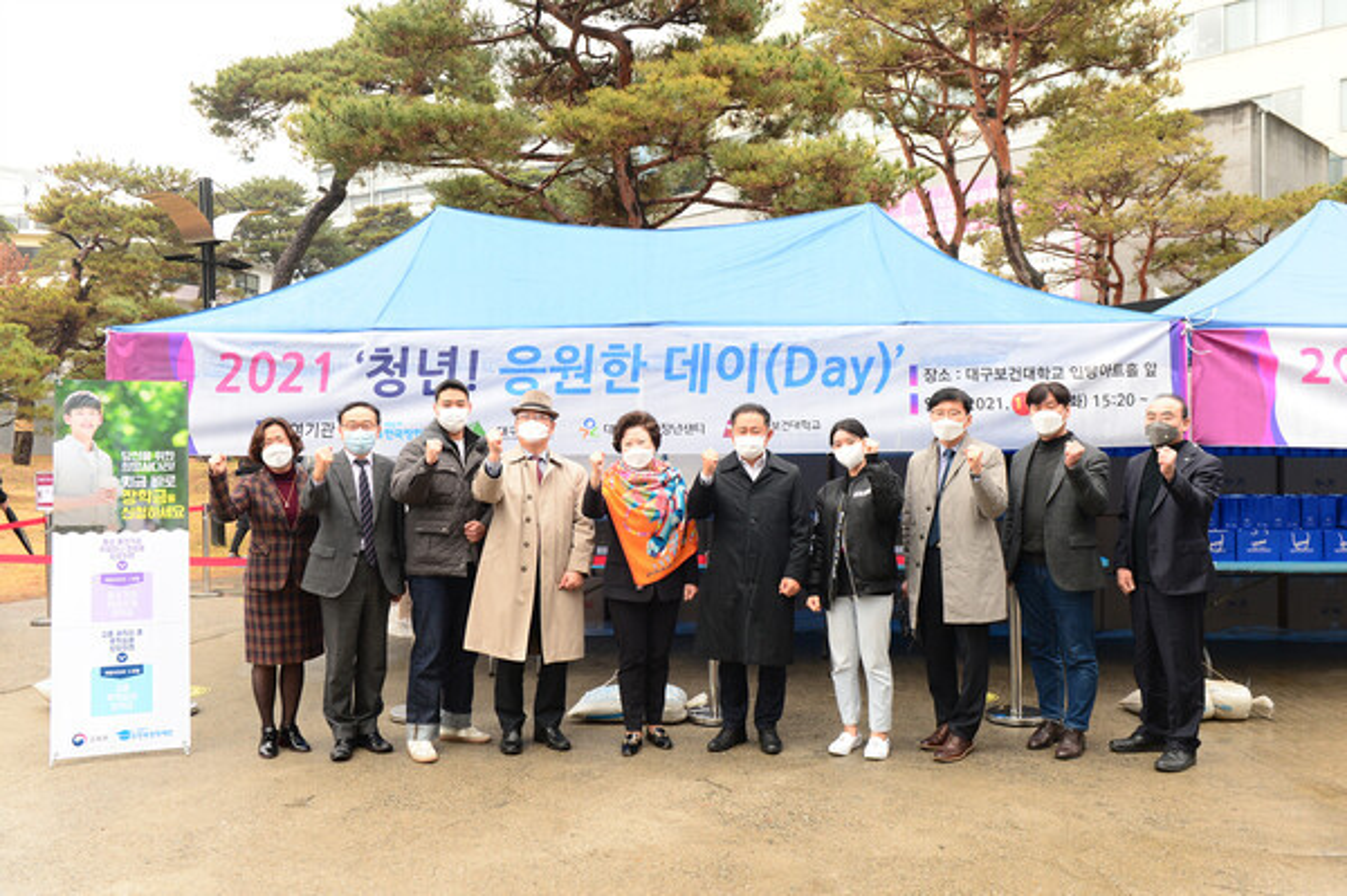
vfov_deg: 42.3
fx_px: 1159
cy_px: 448
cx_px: 674
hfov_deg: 60.3
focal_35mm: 31
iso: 1000
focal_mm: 31
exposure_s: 1/200
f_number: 5.6
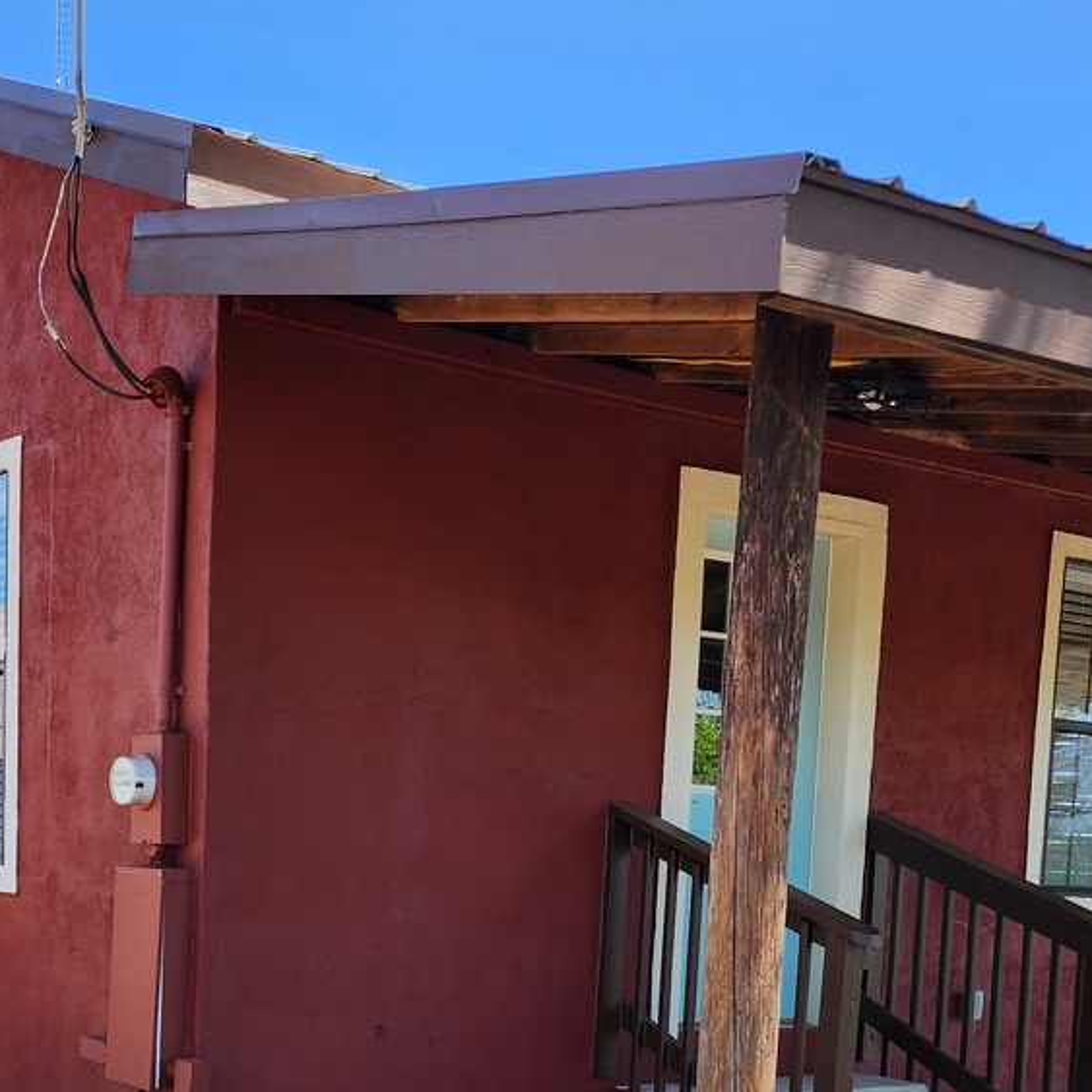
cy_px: 1078
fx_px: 1856
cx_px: 297
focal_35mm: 52
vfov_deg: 30.6
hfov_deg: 32.3
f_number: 1.8
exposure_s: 1/331
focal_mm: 6.4
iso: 12
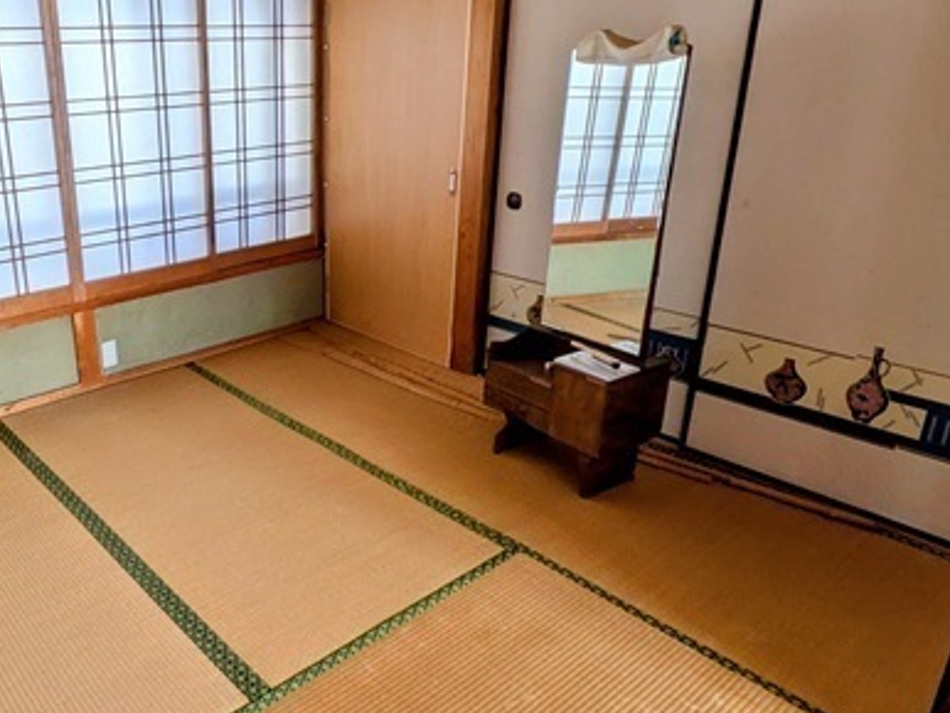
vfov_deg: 48.2
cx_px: 226
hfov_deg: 58.1
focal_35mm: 29
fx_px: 796
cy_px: 320
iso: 49
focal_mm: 1.83
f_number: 2.2
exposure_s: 1/60
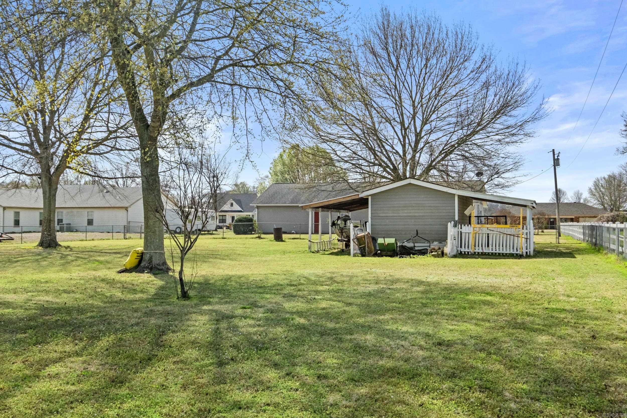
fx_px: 627
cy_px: 209
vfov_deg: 36.9
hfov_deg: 53.1
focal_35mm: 36
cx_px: 314
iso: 800
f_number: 9
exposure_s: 1/1000
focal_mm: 24
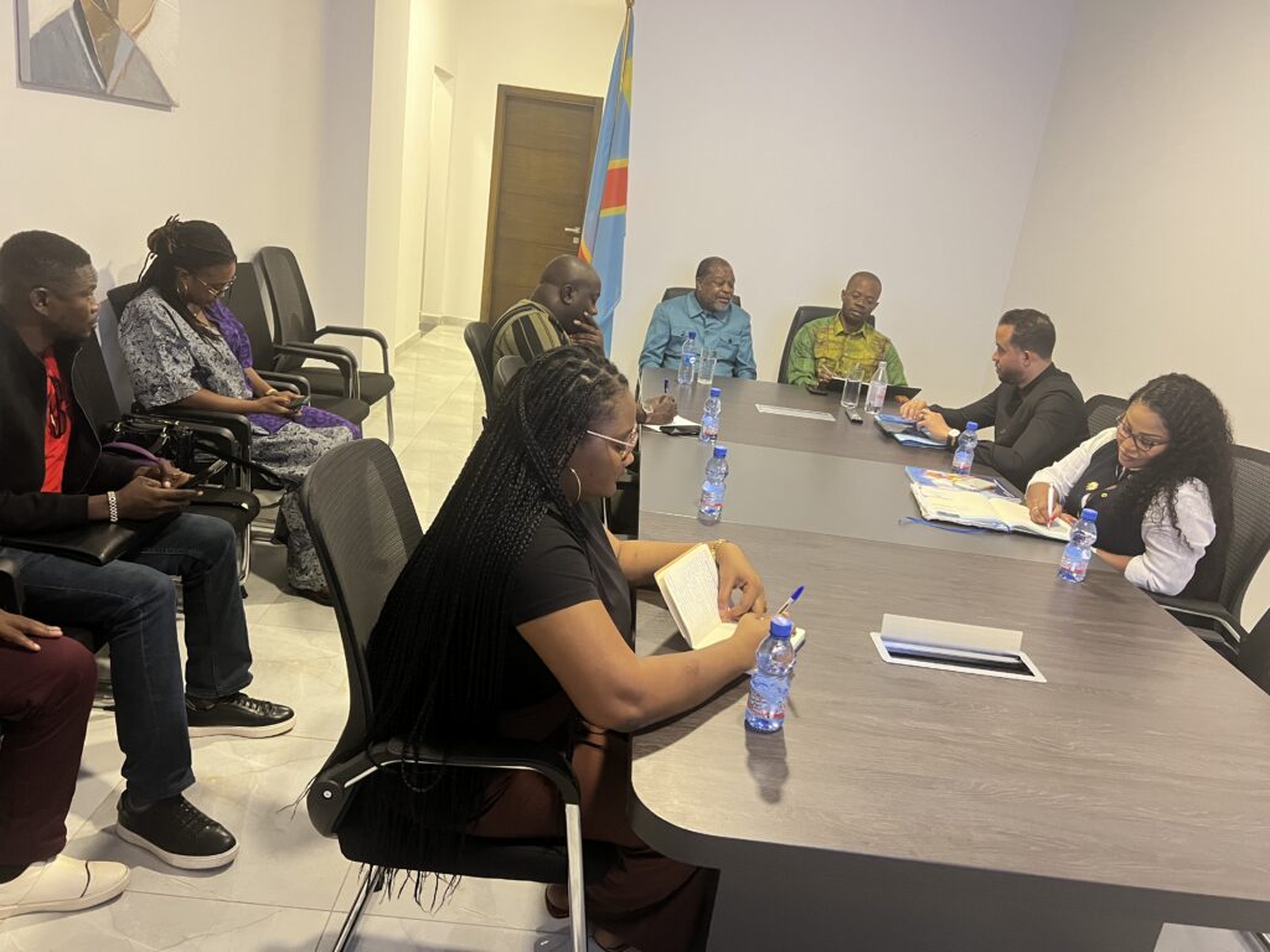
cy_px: 476
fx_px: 954
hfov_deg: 67.3
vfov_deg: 53.1
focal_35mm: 26
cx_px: 635
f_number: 1.5
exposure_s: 1/60
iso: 500
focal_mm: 5.7
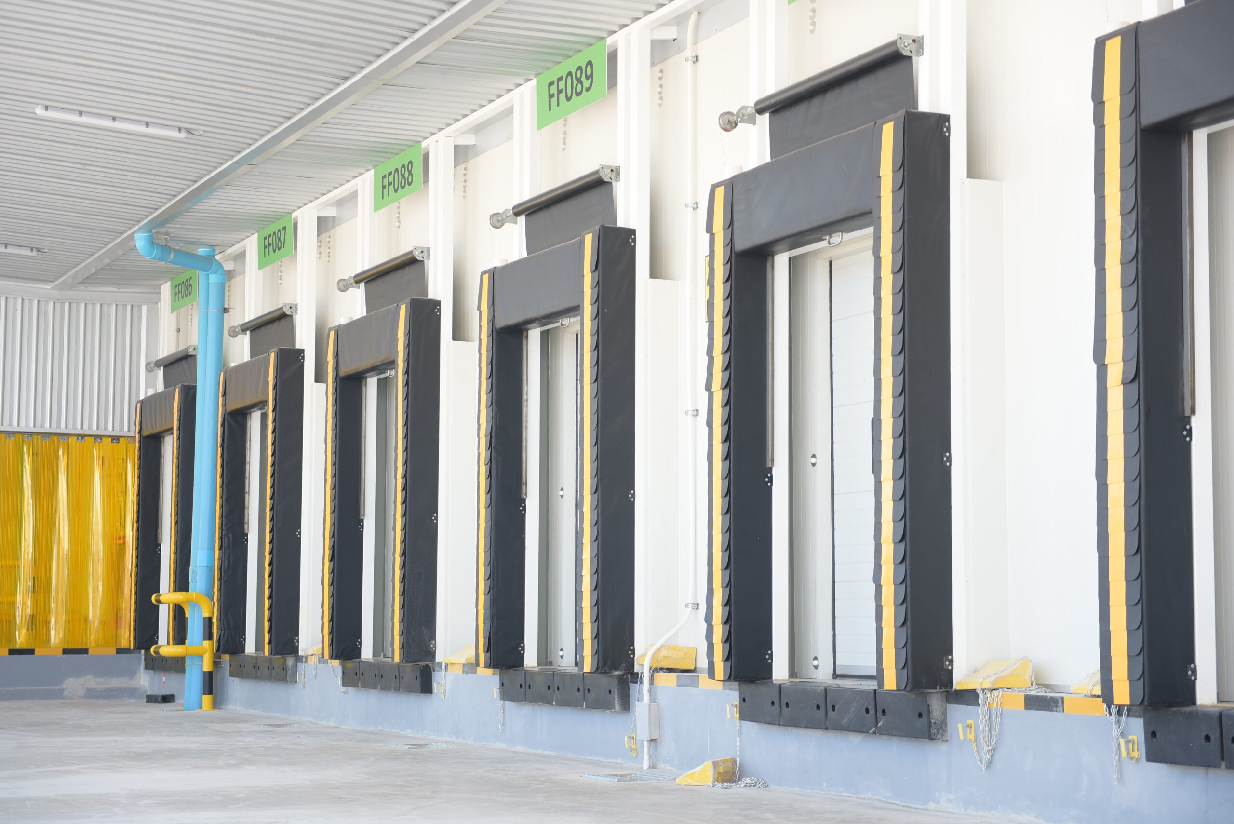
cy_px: 412
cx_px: 617
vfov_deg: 20.6
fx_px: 2263
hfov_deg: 30.5
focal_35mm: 66
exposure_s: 1/400
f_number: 2.8
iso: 250
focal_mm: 66
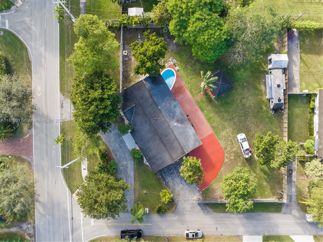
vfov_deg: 56.7
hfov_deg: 71.6
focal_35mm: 24
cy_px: 121
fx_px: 224
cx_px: 162
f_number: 2.8
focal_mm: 12.29
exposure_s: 1/200
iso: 100
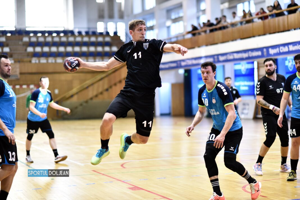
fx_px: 709
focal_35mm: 85
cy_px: 100
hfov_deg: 23.9
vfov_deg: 16.1
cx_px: 150
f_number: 2
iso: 3200
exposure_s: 1/1000
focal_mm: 85
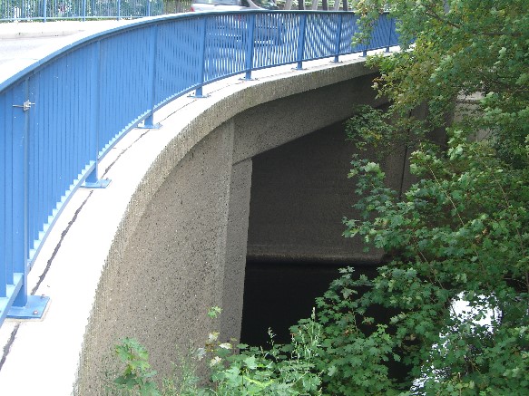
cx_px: 264
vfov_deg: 25.7
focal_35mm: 57
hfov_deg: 33.8
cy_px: 198
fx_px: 871
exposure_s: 1/80
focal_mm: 11.8
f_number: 3.6
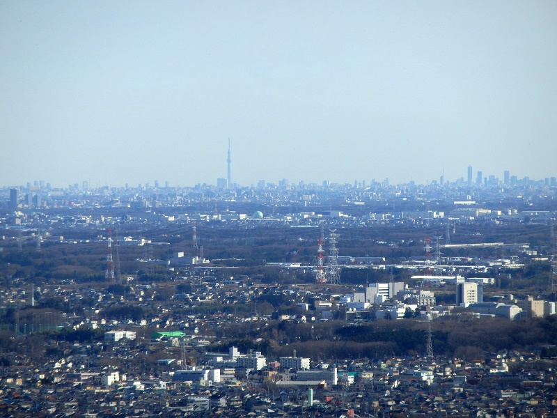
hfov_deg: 6.6
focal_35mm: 300
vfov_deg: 5.0
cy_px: 209
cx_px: 278
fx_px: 4827
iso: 80
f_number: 5.9
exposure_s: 1/500
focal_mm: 52.5
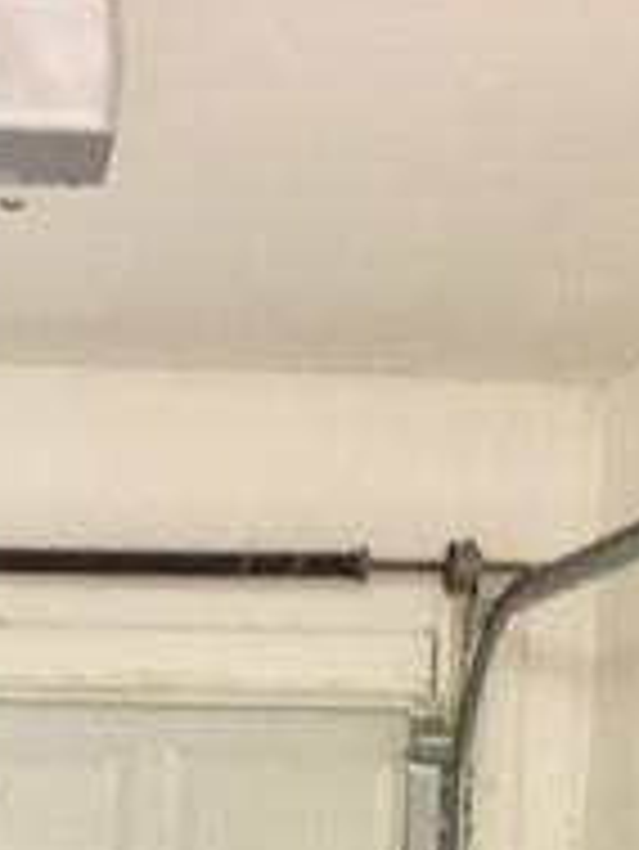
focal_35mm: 98
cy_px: 1097
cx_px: -130
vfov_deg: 18.6
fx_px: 2409
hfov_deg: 14.6
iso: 200
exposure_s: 1/24
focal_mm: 4.15
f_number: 2.2
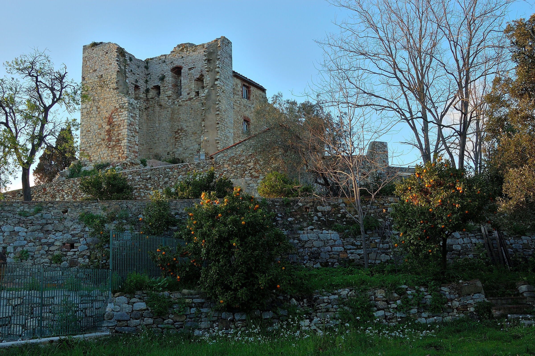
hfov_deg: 49.6
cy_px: 178
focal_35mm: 39
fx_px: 579
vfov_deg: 34.2
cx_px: 268
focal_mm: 26
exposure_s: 1/40
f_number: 10
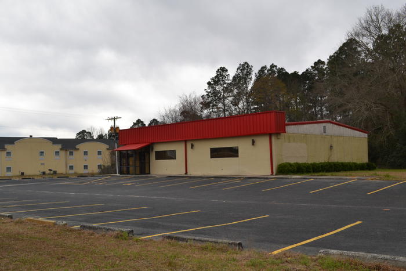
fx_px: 406
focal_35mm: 36
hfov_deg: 53.1
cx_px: 203
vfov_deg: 36.9
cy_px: 136
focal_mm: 24
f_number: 11
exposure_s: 1/200
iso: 100
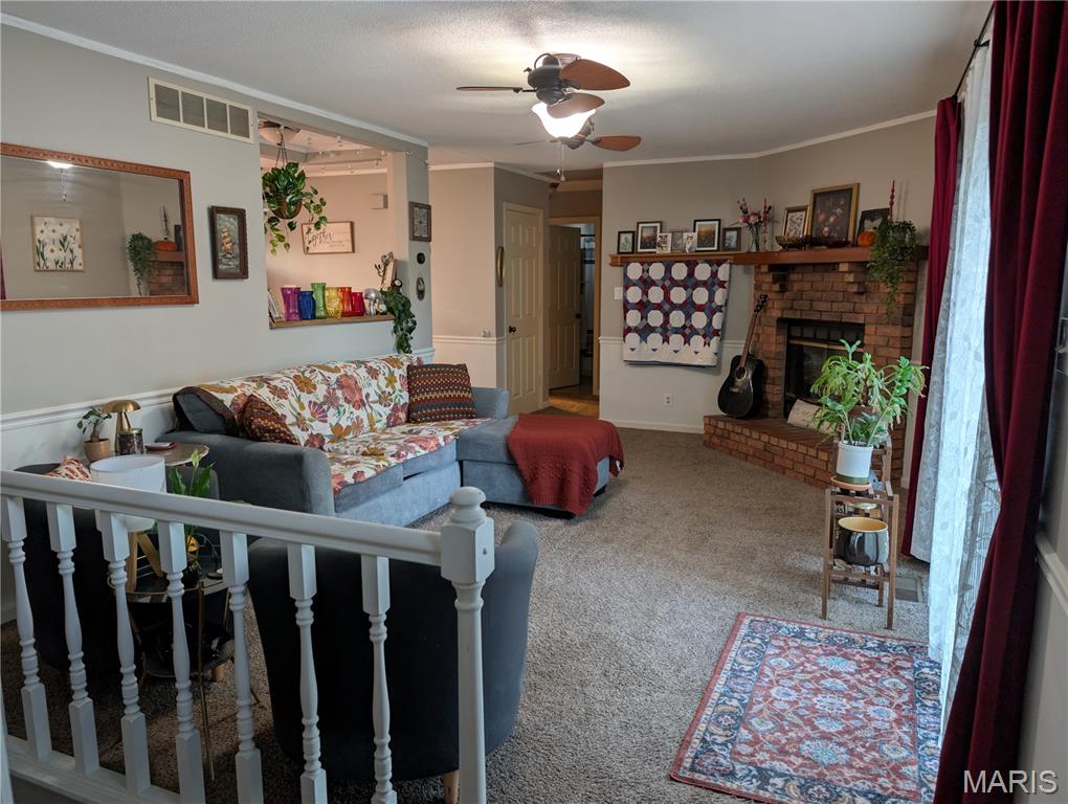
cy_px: 402
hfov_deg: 71.5
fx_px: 742
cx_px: 534
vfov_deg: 56.9
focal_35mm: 24
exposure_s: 1/30
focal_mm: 6.9
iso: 74
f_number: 1.68
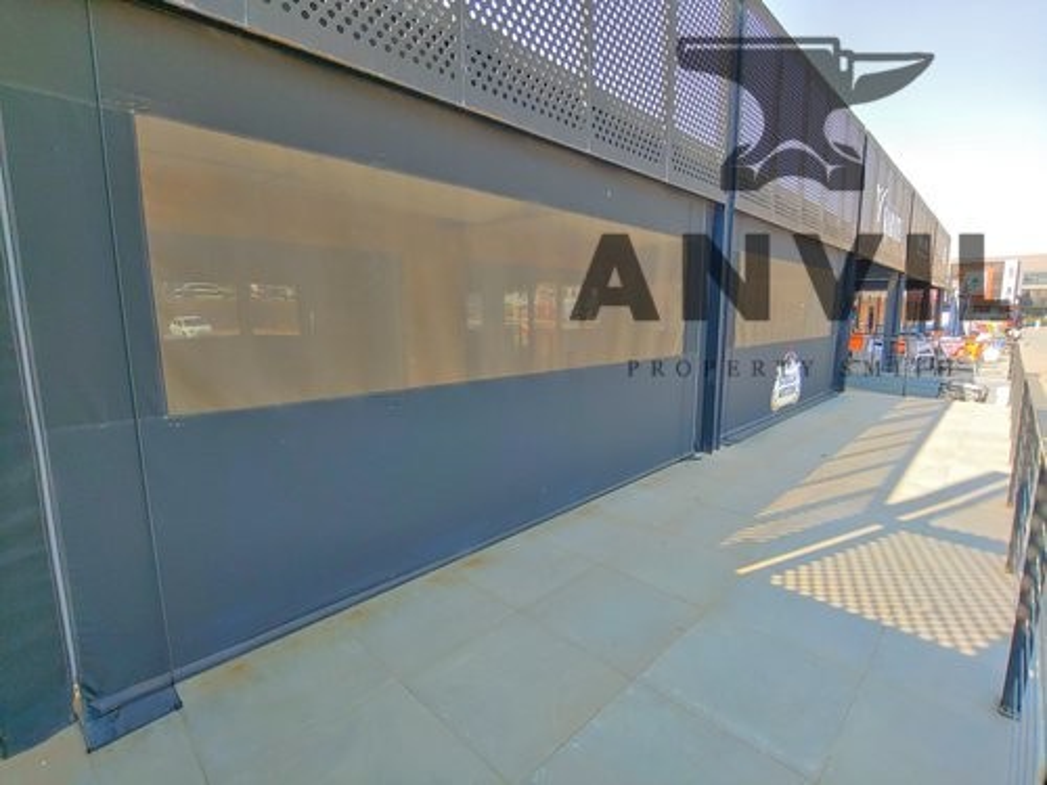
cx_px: 524
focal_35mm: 16
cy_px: 392
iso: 50
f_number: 1.9
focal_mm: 2.18
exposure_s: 1/100
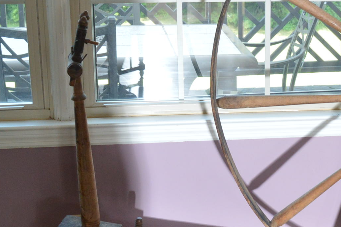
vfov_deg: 14.2
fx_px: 908
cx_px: 333
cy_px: 144
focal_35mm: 96
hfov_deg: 20.6
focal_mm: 22
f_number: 7.1
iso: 800
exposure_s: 1/125
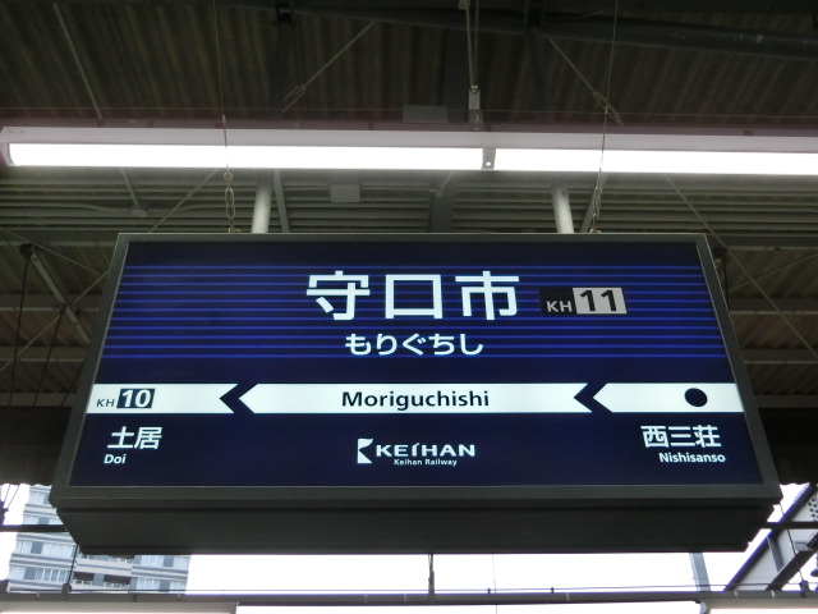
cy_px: 307
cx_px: 409
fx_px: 922
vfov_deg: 36.8
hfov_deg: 47.9
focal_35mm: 39
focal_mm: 6.9
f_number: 4.1
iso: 200
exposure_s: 1/125
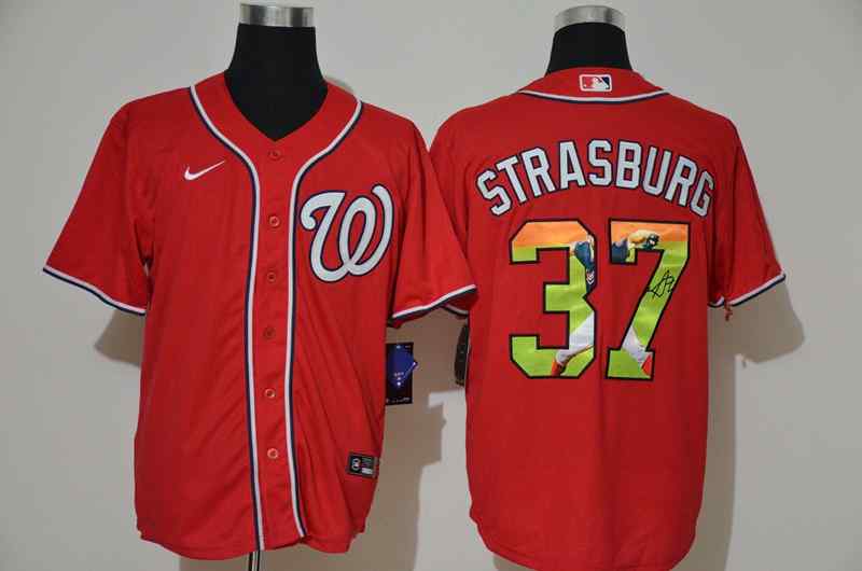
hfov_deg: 27.0
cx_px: 431
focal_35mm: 75
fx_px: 1792
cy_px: 286
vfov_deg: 18.1
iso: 4000
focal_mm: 50
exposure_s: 1/20
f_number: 4.8
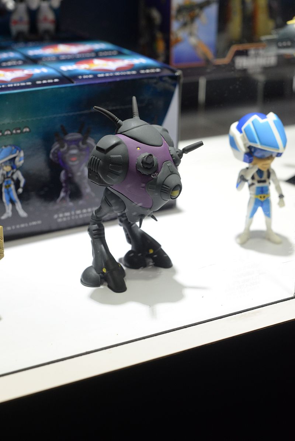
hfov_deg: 27.0
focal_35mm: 50
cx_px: 148
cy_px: 220
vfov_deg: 39.6
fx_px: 614
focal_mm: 50
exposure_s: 1/160
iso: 2000
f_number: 5.6
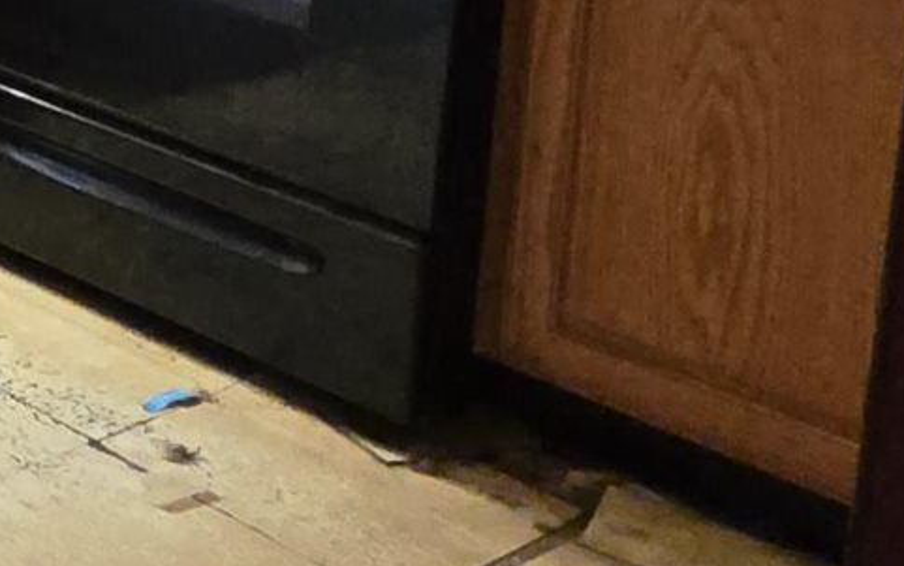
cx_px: -1220
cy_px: -468
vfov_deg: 13.3
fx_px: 2169
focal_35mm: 88
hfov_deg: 15.0
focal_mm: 2.2
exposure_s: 1/60
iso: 400
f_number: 1.9
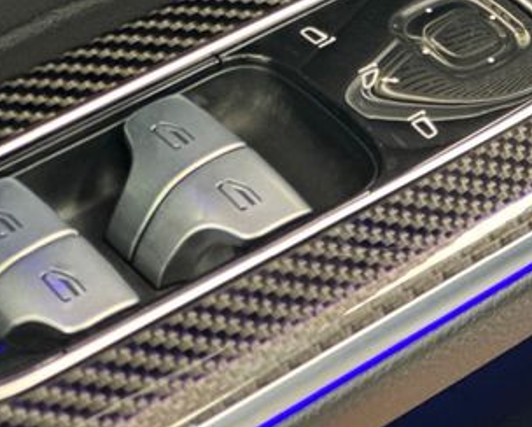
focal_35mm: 158
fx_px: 2491
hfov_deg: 12.2
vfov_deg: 9.8
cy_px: 107
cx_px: 310
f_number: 2.8
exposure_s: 1/24
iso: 400
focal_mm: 9
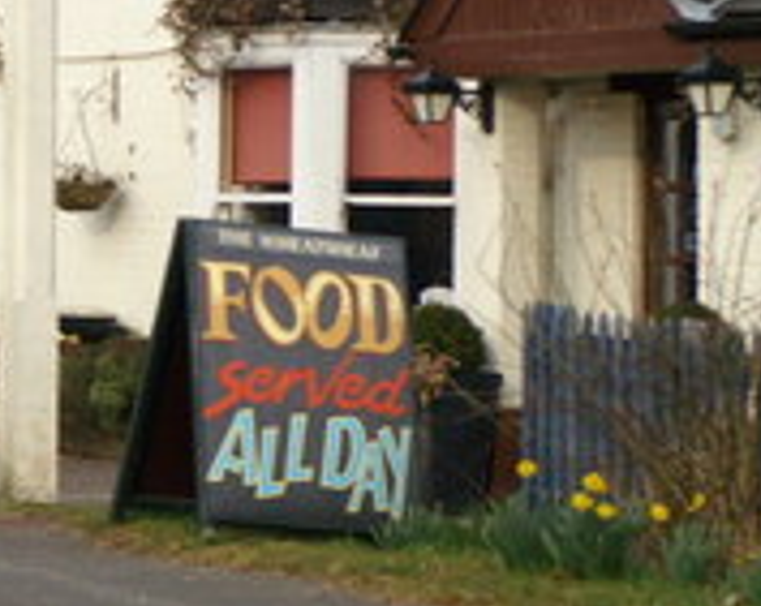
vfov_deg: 6.0
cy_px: 86
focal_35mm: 255
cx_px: -572
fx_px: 5734
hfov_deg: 7.4
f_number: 5
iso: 800
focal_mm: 50
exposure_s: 1/2000
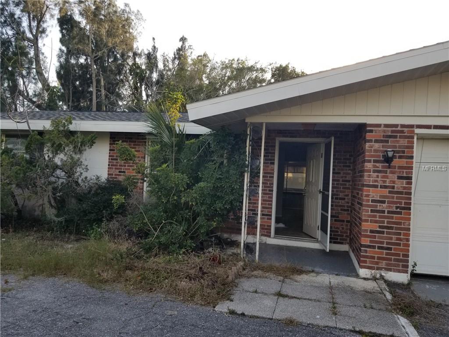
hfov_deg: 67.3
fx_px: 337
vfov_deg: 53.1
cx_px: 224
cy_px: 168
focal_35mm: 26
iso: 50
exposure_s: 1/786
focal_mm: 4.3
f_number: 1.7
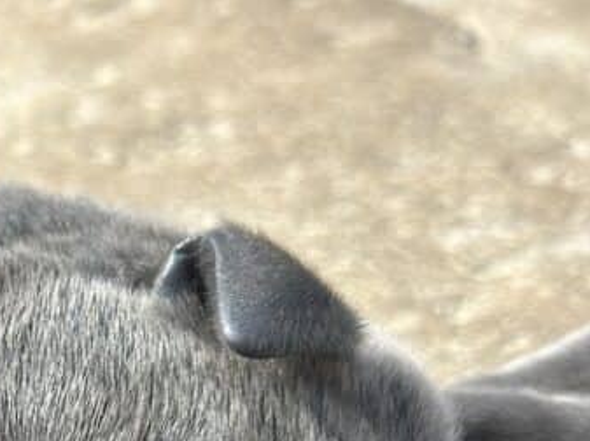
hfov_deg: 12.8
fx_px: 2486
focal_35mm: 146
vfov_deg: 9.9
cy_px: 642
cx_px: -303
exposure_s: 1/1475
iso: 80
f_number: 1.78
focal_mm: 6.86
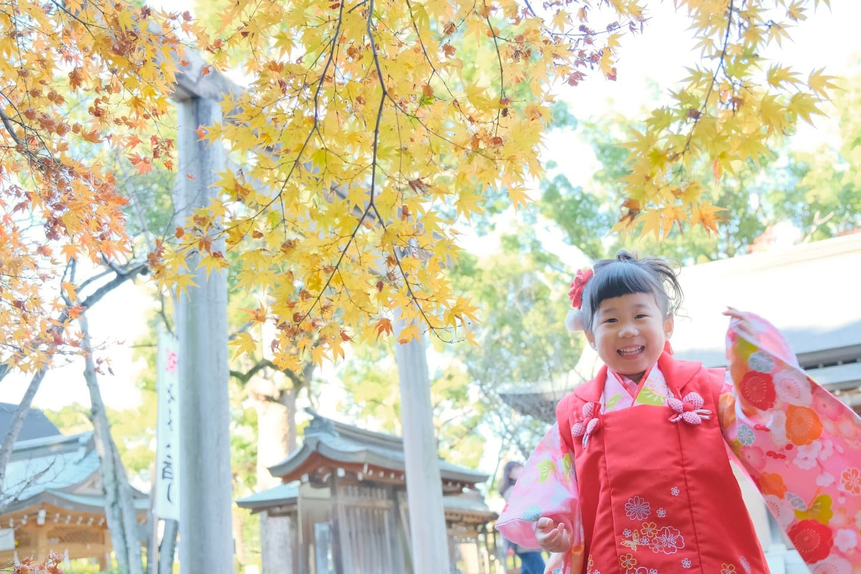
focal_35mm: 39
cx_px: 430
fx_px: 933
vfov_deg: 34.2
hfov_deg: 49.6
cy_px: 287
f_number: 4
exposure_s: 1/160
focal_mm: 26
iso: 1600
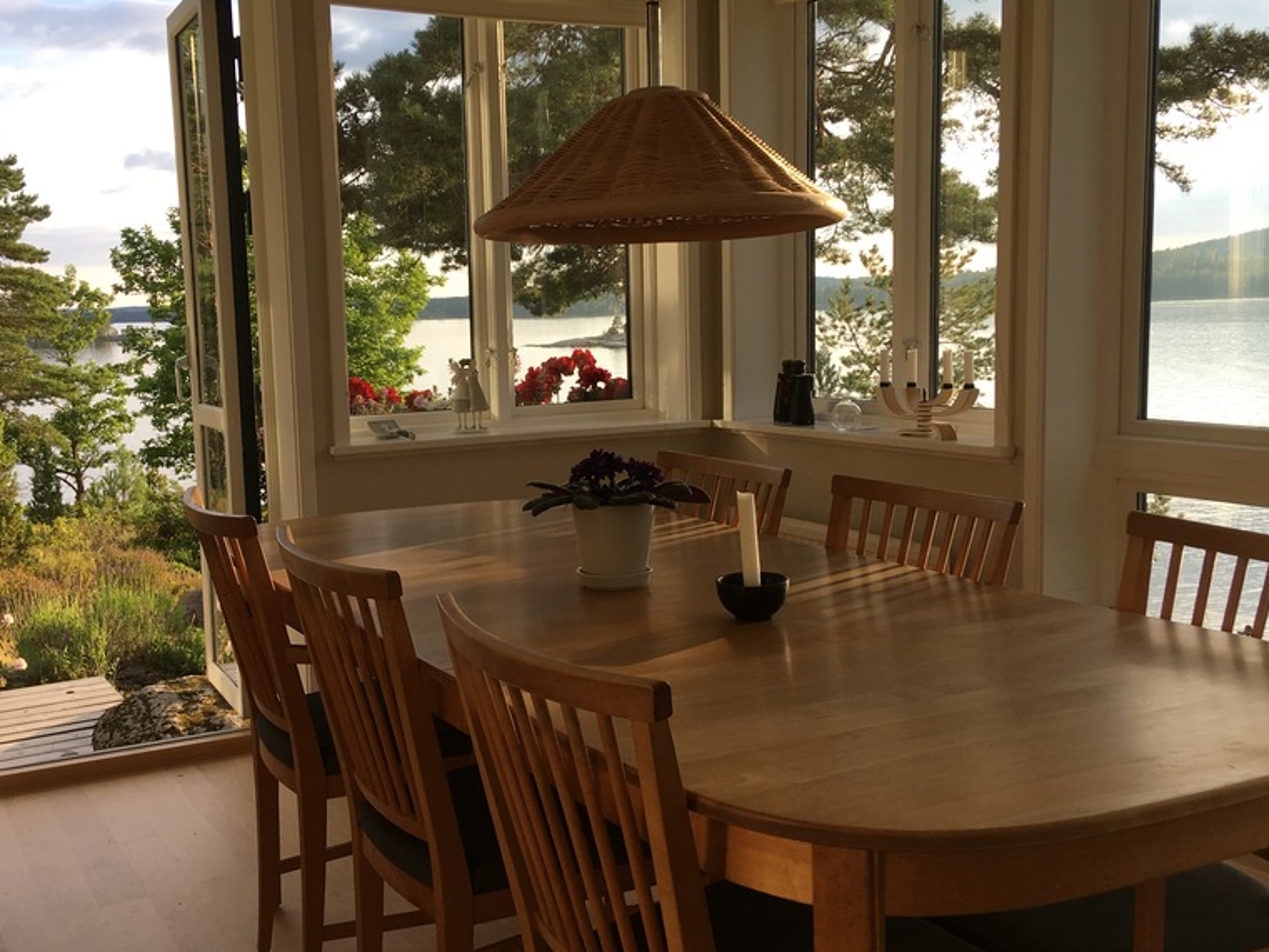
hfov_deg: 47.8
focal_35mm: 39
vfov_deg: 36.8
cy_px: 484
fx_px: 1430
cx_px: 565
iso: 25
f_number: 2.2
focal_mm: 4.15
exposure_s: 1/247
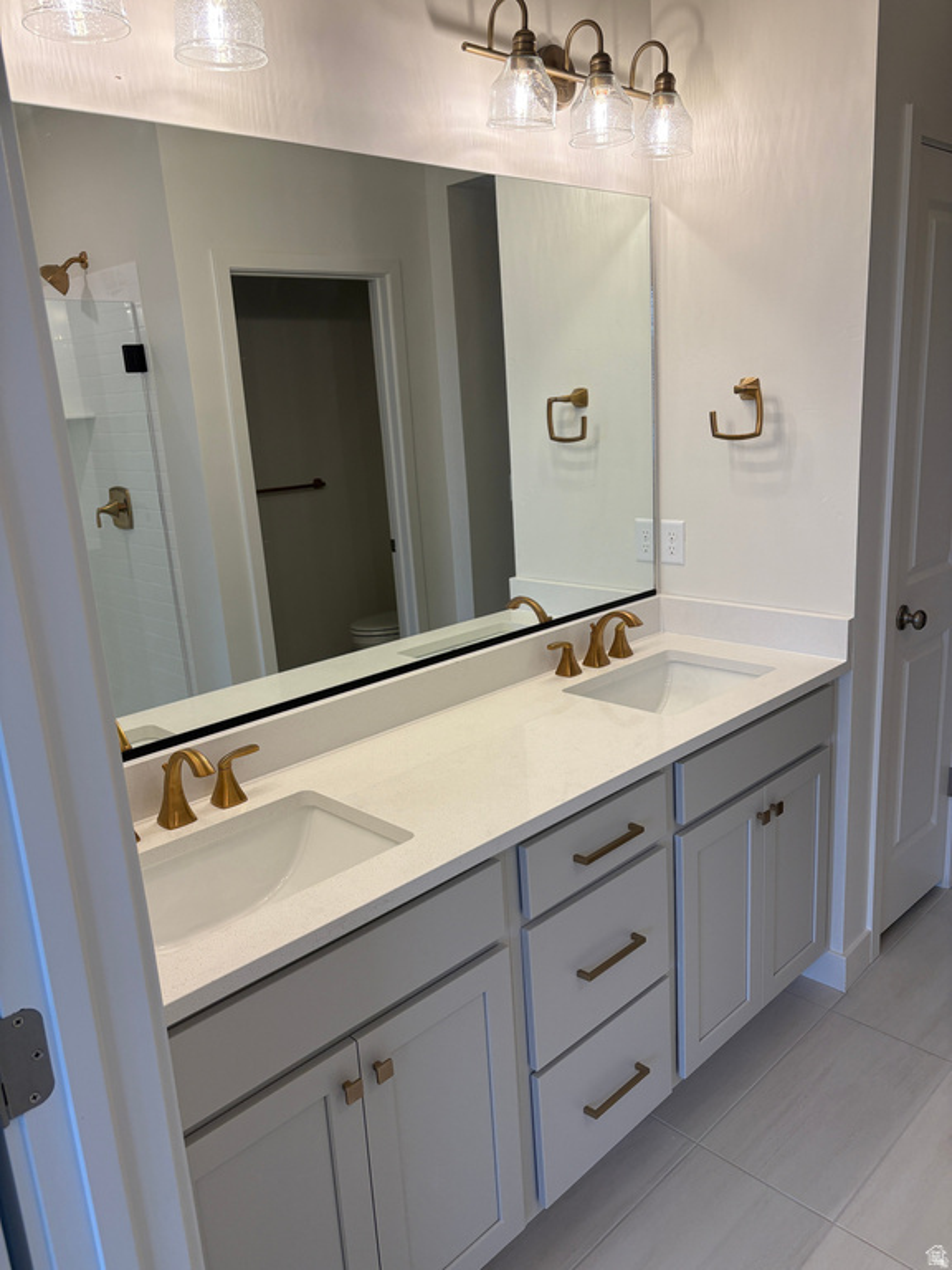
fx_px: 953
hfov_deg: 53.1
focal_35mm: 26
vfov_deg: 67.3
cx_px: 476
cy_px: 635
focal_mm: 5.96
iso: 64
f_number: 1.6
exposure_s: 1/238
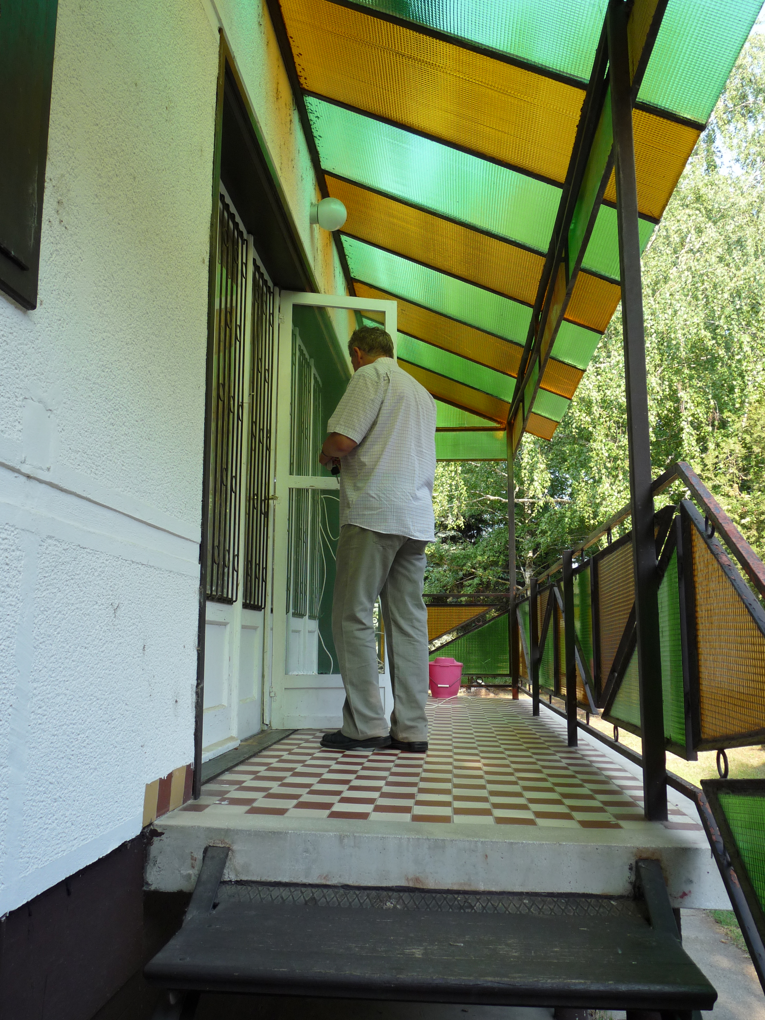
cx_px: 381
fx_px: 884
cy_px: 498
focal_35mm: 30
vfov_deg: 60.0
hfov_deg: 46.8
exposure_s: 1/125
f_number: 3.2
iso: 100
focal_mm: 5.1
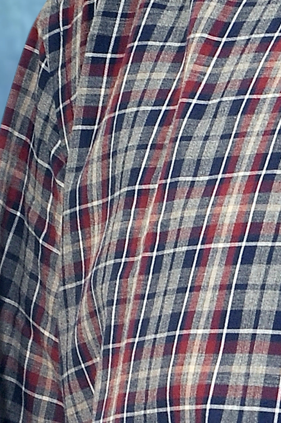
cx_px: 602
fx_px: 3345
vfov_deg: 7.2
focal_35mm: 285
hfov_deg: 4.7
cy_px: -46
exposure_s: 1/160
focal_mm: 38
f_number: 8
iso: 200
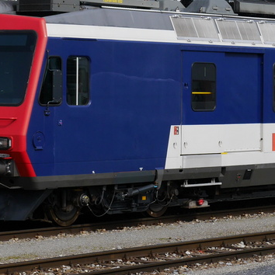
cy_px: 138
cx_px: 223
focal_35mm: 198
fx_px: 1780
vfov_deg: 8.8
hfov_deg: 8.8
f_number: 8
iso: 160
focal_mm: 33
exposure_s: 1/320
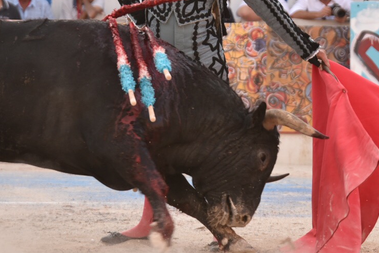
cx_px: 193
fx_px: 3475
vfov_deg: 4.2
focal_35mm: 330
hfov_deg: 6.2
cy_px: 73
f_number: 5.6
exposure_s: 1/640
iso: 640
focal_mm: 150
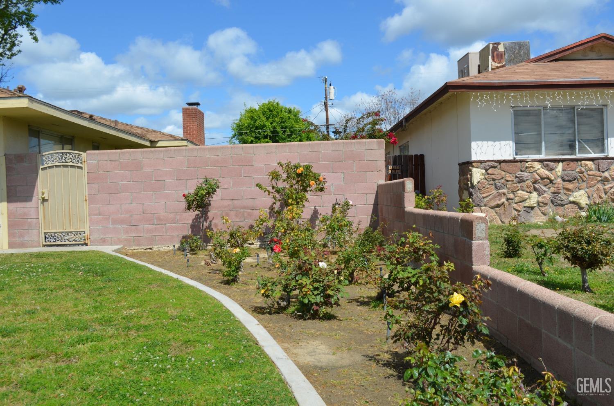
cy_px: 203
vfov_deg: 36.7
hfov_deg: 53.2
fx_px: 613
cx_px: 307
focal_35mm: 36
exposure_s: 1/320
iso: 100
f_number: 9
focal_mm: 24
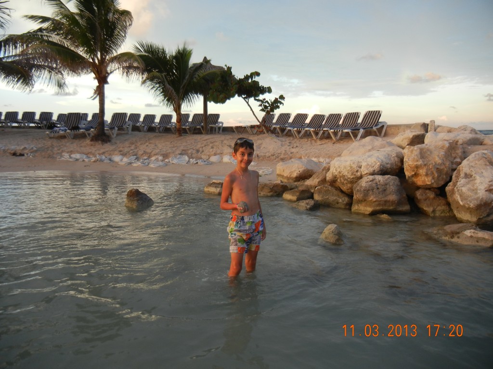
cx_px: 246
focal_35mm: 30
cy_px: 184
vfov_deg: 46.8
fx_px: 427
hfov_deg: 60.0
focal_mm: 5.4
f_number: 3.5
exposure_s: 1/112
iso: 160
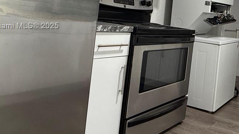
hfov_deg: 45.0
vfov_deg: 30.4
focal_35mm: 38
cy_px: 26
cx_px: 238
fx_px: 241
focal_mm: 2.22
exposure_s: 1/60
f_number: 2.2
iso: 200
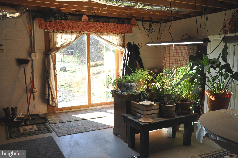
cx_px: 119
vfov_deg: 39.9
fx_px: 218
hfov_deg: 57.3
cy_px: 79
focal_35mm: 33
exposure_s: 1/125
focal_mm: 22
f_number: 5.6
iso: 400
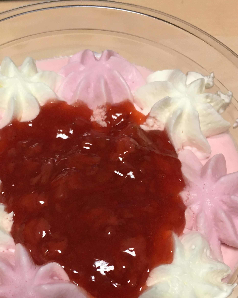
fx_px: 414
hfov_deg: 31.7
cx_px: 71
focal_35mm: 47
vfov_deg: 38.9
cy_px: 208
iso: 80
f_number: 2.2
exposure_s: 1/30
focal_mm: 4.15
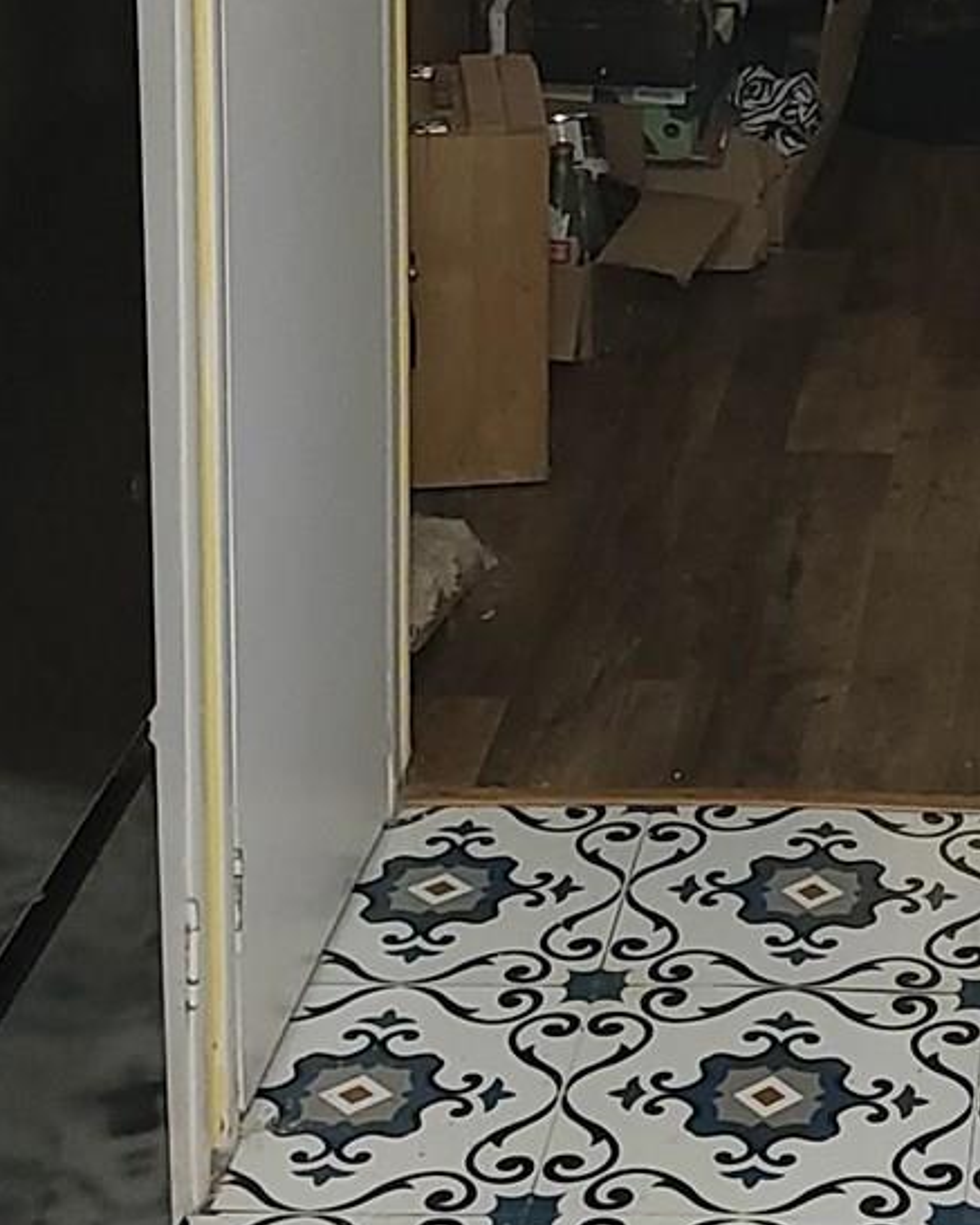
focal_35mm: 103
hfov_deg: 14.6
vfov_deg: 17.5
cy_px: -363
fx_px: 3733
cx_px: 1089
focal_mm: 4.71
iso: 1992
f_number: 1.7
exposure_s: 1/60
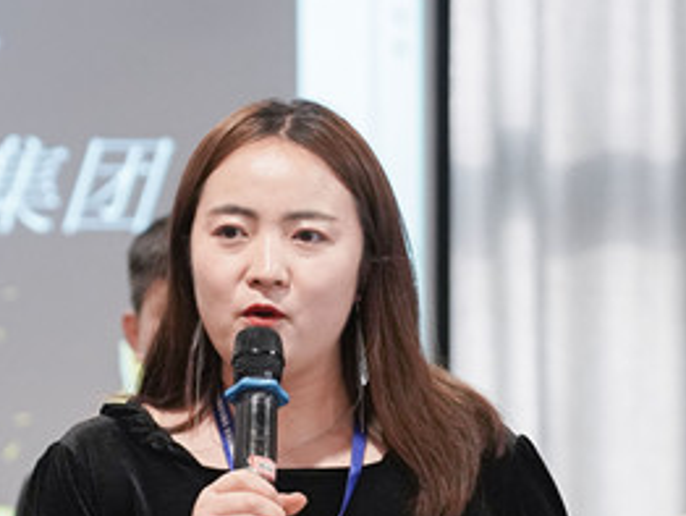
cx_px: 209
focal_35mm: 308
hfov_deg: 6.4
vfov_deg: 4.8
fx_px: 6109
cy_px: 371
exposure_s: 1/125
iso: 4000
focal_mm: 105
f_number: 4
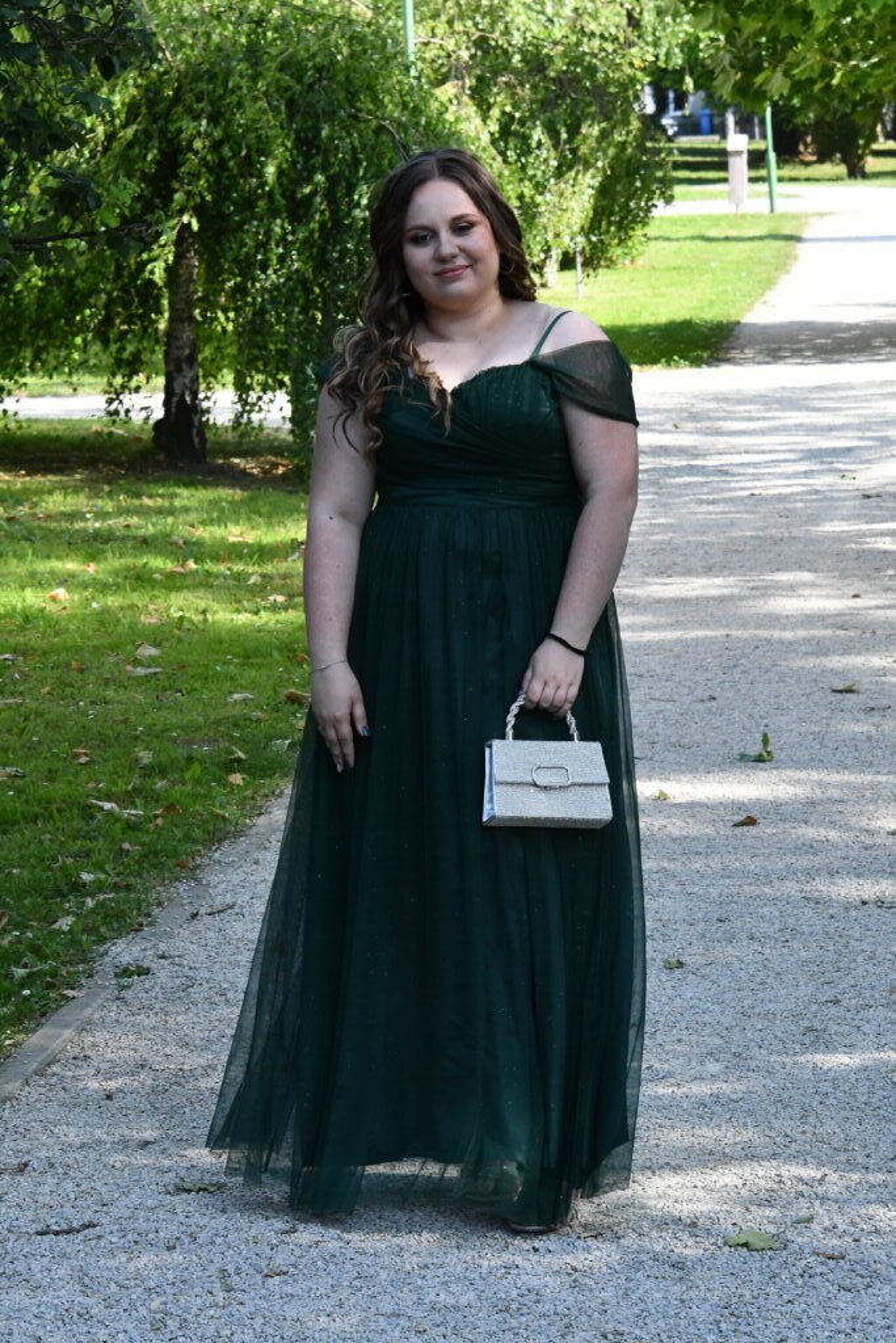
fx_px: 5598
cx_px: 448
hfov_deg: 9.2
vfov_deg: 13.7
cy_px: 672
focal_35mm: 150
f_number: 11
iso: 2000
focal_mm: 100
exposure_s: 1/500
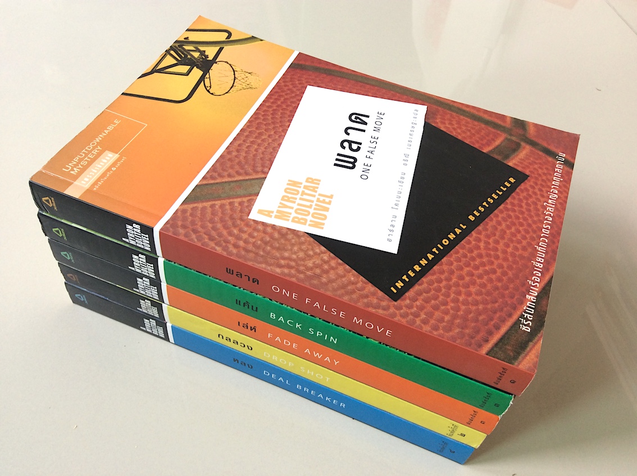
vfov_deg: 44.1
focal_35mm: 32
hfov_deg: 56.9
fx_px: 588
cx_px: 318
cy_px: 238
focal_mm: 3.3
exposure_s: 1/108
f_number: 2.4
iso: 32
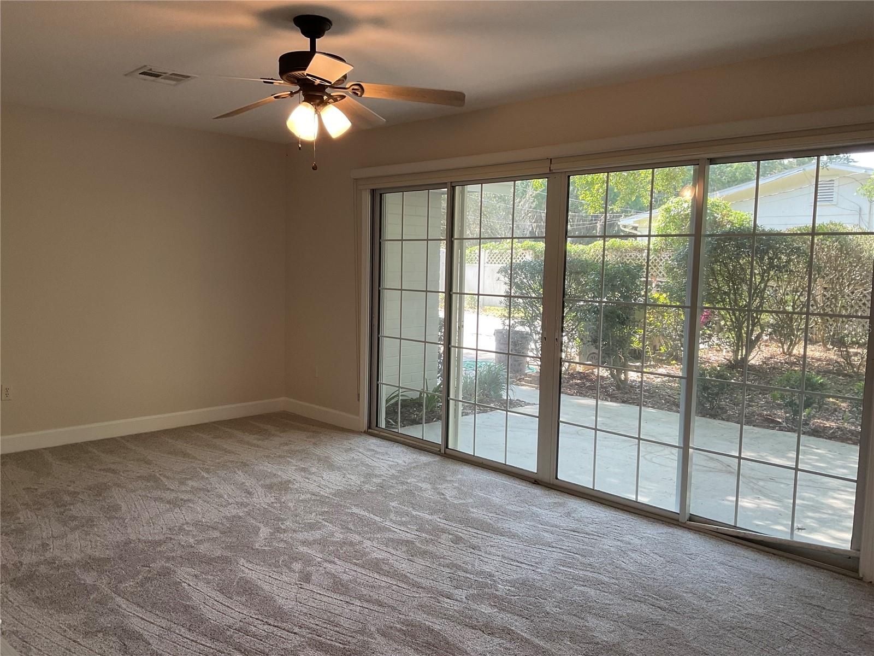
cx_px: 437
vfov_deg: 48.2
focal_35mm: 29
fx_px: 732
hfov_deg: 61.7
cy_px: 328
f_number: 1.8
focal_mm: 3
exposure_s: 1/120
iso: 50
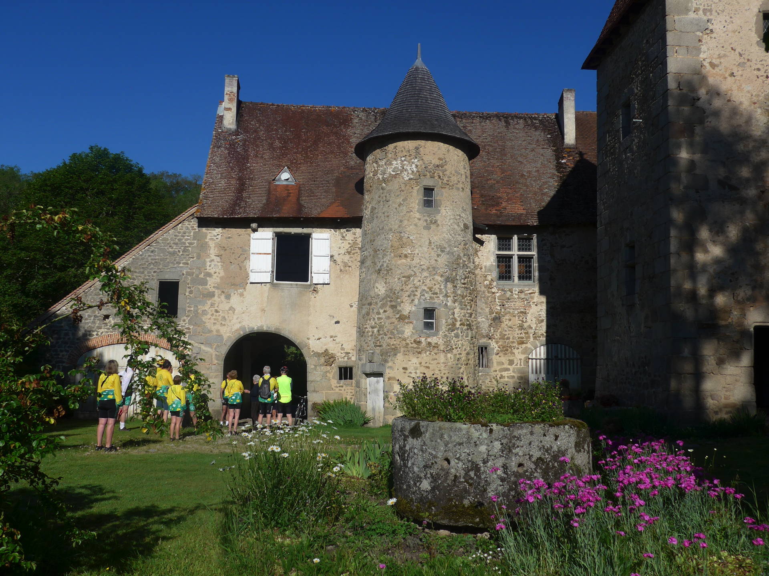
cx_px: 384
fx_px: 755
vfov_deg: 41.8
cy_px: 288
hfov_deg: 54.0
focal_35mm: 34
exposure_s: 1/2000
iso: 80
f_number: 3.2
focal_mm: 7
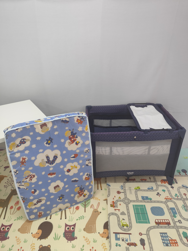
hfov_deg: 58.9
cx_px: 94
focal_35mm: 23
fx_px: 167
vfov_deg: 73.9
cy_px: 126
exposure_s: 1/60
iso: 640
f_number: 1.65
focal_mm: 6.19
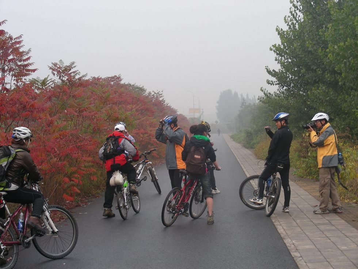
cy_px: 134
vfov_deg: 18.7
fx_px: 817
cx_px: 179
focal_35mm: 79
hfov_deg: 24.7
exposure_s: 1/158
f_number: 4
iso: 50
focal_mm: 13.2
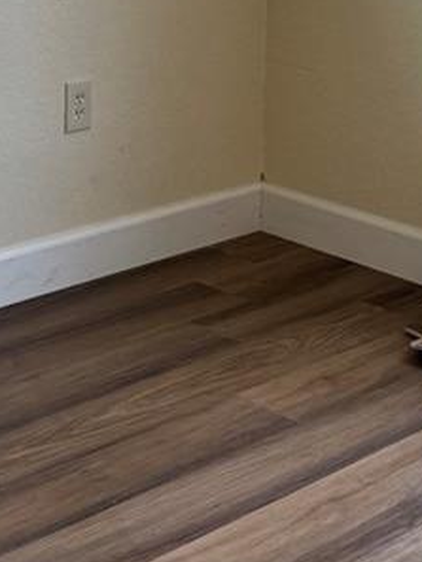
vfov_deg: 19.8
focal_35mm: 97
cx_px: 271
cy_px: 51
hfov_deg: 15.2
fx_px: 1576
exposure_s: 1/139
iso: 80
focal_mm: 6.76
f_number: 1.78
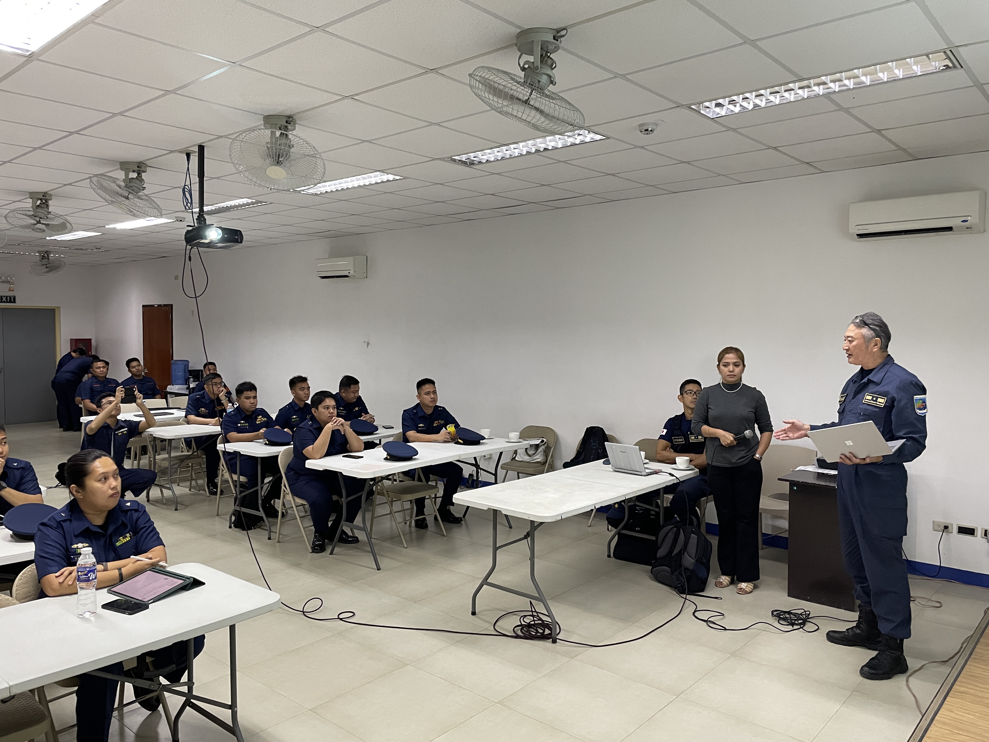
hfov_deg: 67.3
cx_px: 494
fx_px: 743
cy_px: 371
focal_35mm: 26
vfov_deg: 53.1
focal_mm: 4.2
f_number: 1.6
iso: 250
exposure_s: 1/60
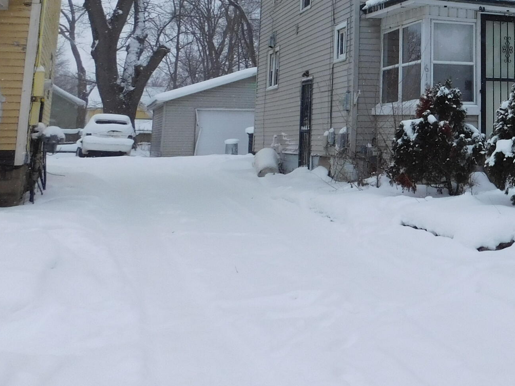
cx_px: 531
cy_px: -21
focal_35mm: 53
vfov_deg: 25.8
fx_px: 788
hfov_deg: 32.8
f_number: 6
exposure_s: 1/500
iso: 125
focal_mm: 4
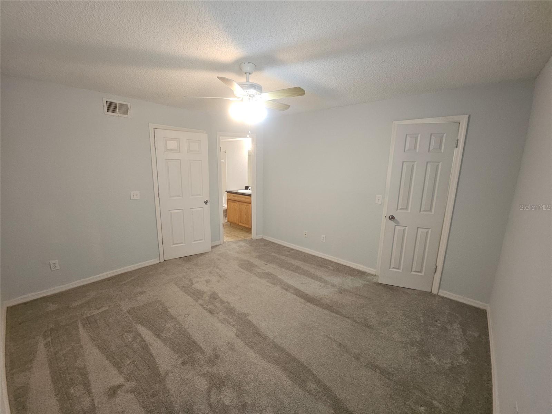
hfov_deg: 106.2
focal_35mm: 13
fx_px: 207
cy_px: 207
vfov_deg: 89.9
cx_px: 276
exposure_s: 1/60
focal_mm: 1.7
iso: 200
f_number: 2.2
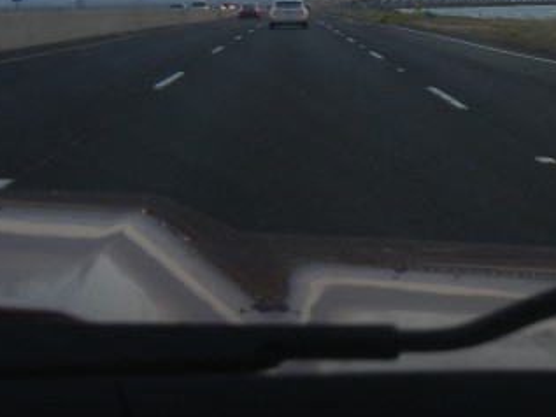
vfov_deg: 14.9
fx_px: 1559
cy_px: -26
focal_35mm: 97
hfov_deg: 19.3
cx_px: 633
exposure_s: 1/197
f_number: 3.5
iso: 160
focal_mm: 5.4
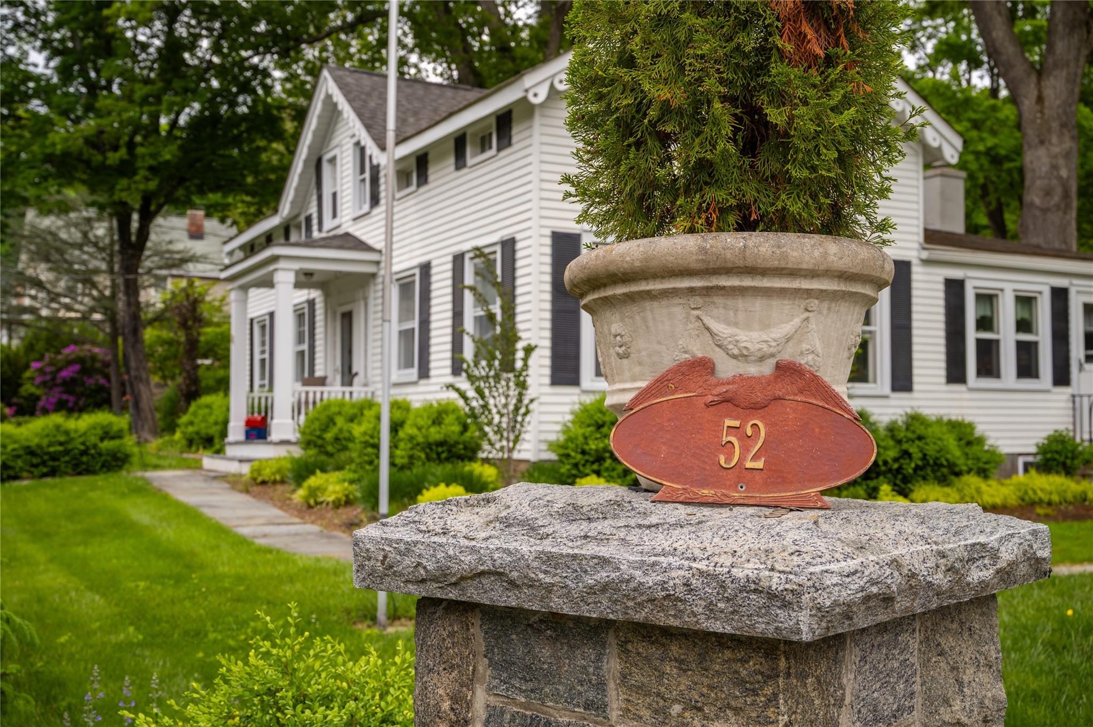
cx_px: 546
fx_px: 1213
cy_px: 364
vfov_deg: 33.3
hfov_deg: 48.5
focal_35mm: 40
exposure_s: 1/125
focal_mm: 40
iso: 100
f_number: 5.6
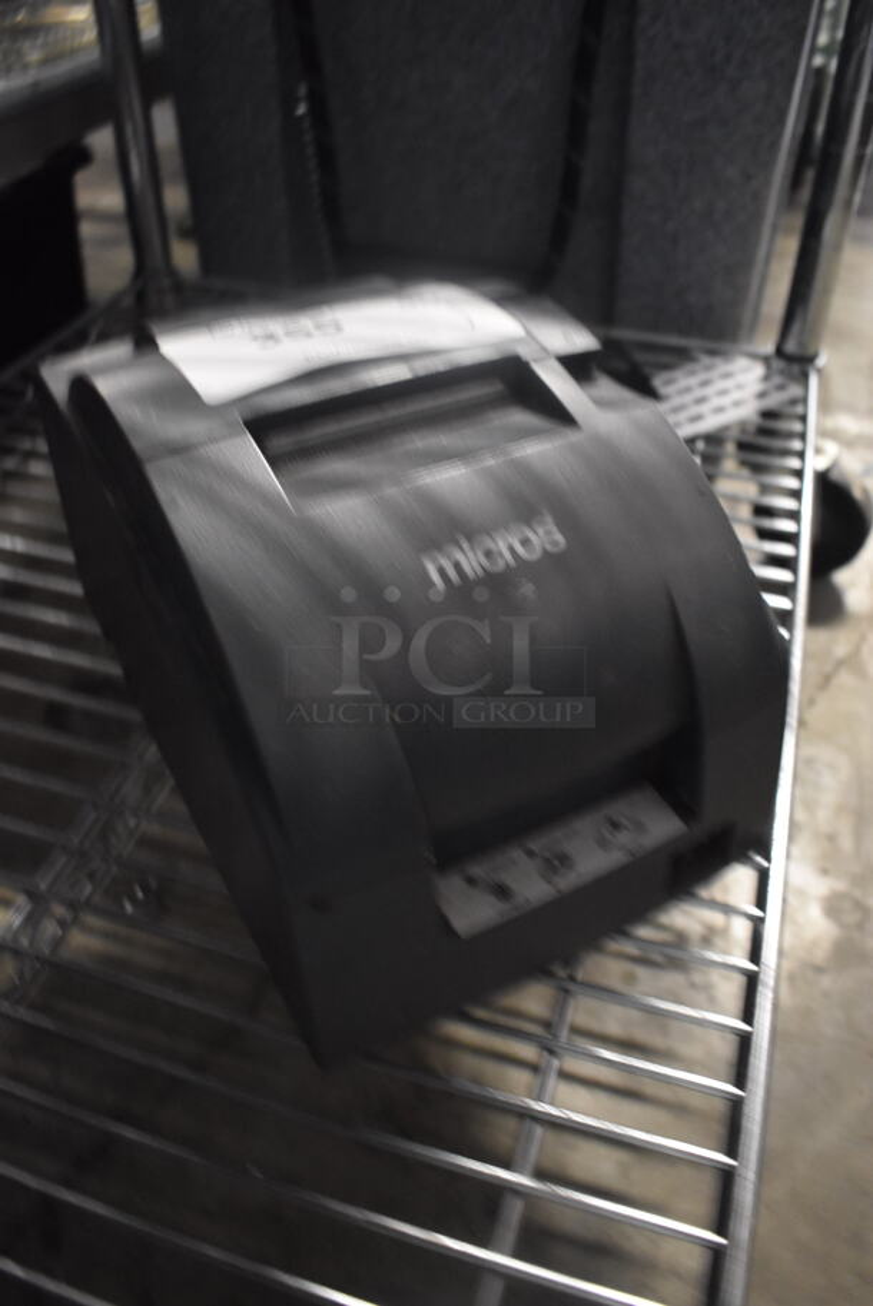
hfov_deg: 48.0
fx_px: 981
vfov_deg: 67.3
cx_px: 436
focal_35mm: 27
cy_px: 653
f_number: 3.5
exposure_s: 1/30
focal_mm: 18
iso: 3200
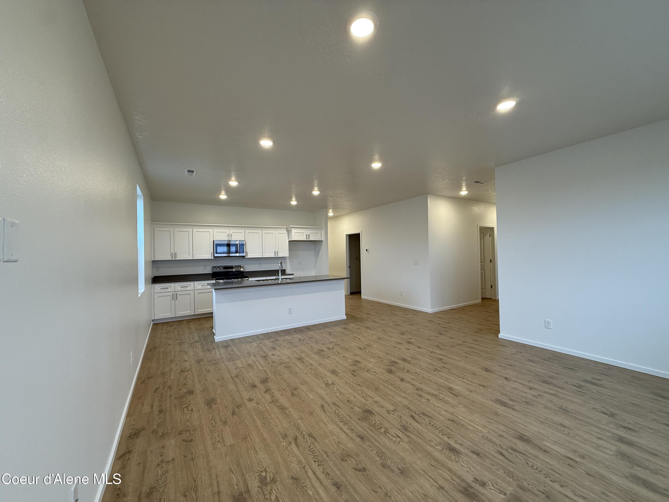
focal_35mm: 14
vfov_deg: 85.7
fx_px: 271
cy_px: 251
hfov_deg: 102.1
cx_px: 334
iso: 200
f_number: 2.2
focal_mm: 2.22
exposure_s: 1/120
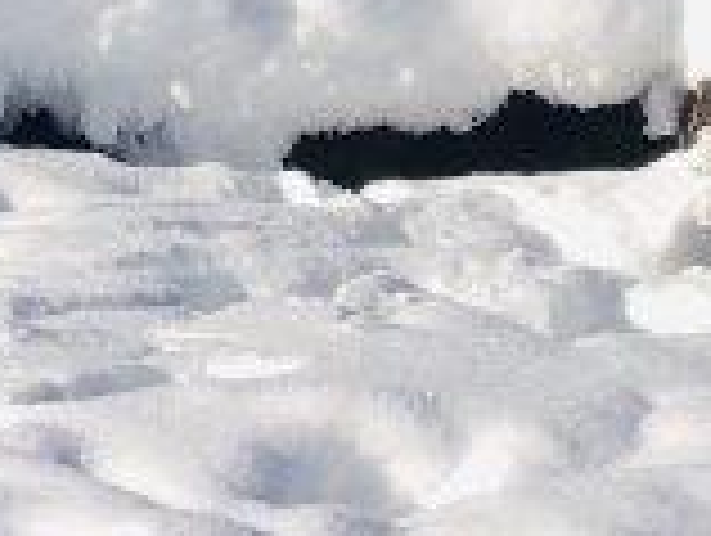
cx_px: -644
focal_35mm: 212
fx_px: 4361
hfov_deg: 8.9
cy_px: -1401
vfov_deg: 6.1
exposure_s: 1/2667
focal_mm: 4
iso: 20
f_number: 1.8
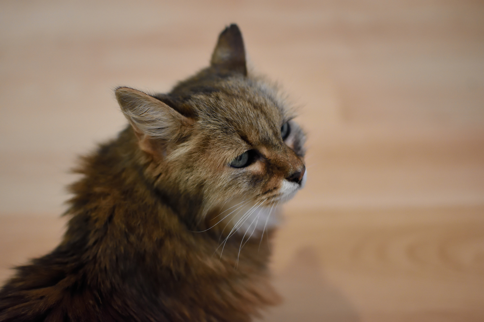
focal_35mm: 52
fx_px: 706
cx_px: 242
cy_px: 161
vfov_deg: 25.8
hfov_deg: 37.9
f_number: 1.8
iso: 2200
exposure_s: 1/100
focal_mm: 35
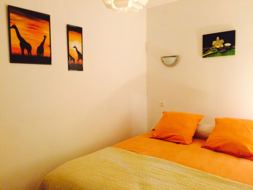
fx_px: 212
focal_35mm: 29
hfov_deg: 61.7
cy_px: 95
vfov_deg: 48.2
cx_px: 126
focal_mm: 4.15
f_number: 2.2
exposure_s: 1/20
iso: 320
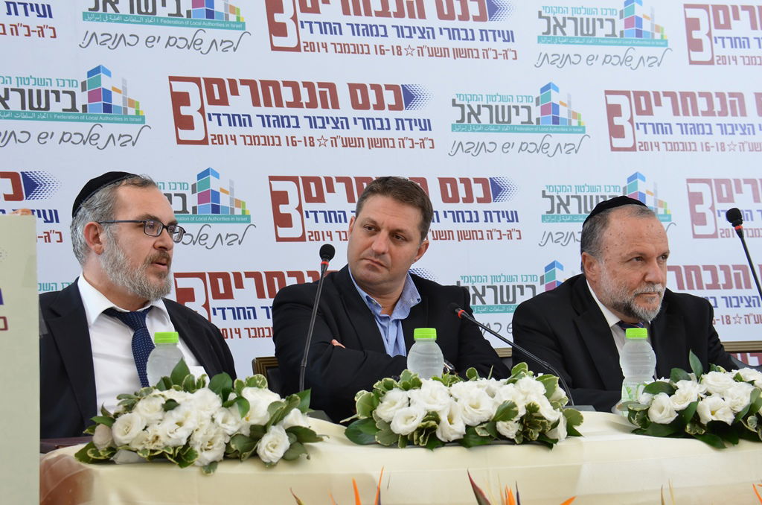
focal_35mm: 78
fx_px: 1647
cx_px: 381
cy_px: 252
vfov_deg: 17.4
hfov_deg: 26.0
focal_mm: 52
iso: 640
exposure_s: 1/125
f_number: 7.1
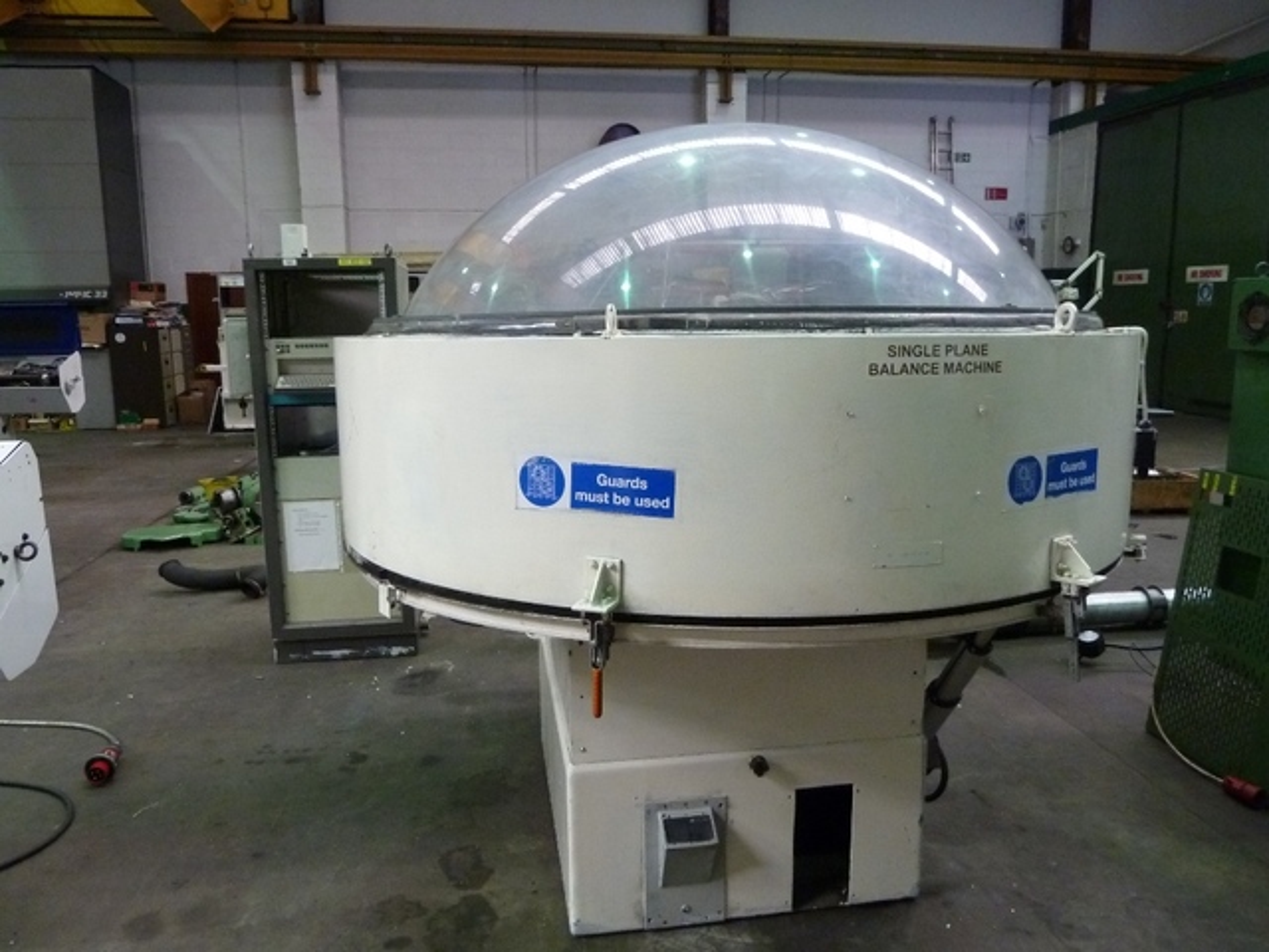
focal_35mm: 25
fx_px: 916
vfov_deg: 54.9
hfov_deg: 69.4
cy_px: 476
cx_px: 634
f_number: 3.3
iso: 400
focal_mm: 4.1
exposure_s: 1/20
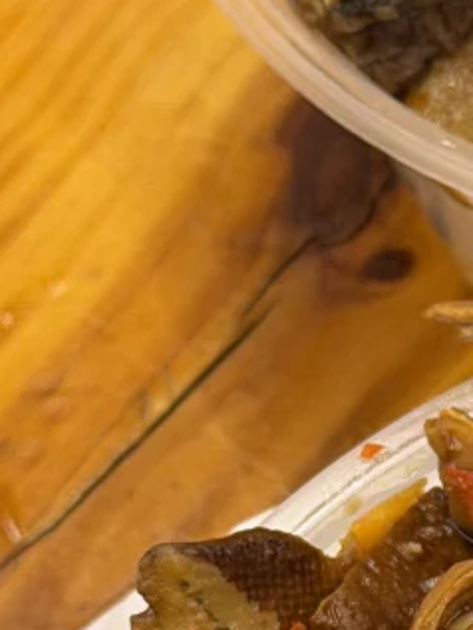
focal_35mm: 218
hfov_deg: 6.6
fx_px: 3969
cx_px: 990
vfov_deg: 9.0
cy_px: 594
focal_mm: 6.76
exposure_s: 1/60
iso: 125
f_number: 1.78
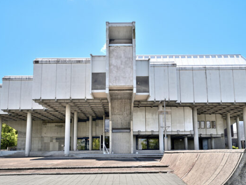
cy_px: 92
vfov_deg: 32.9
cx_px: 120
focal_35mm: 44
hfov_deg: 42.9
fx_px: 313
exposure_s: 1/100
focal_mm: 40
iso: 200
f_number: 10
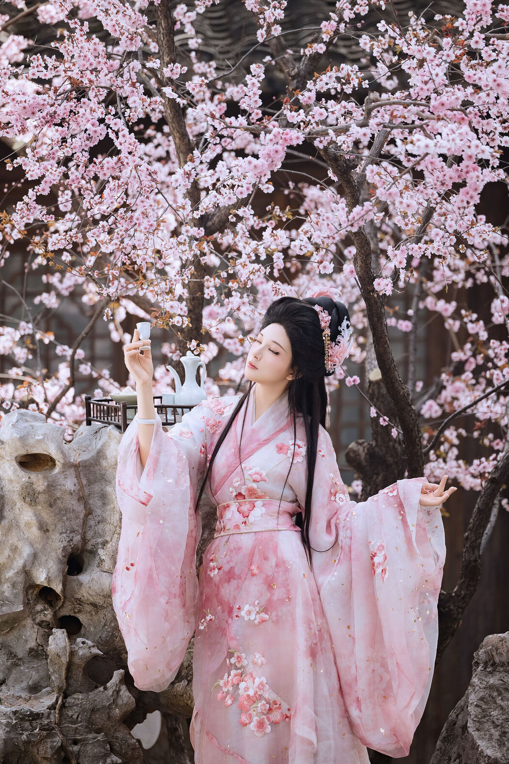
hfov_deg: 6.9
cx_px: 254
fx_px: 4241
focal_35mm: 200
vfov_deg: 10.3
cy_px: 382
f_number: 3.2
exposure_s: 1/500
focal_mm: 200
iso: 100
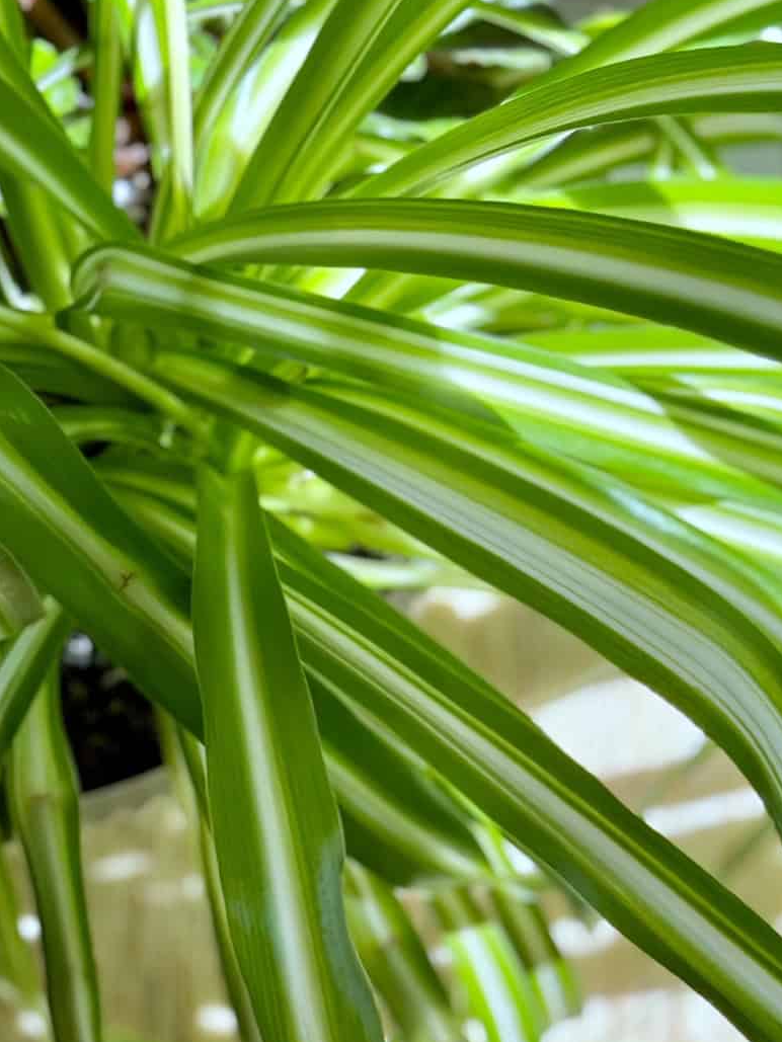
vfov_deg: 20.3
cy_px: 1008
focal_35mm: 94
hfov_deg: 15.7
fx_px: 2831
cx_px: 569
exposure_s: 1/843
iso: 80
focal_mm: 6.9
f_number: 1.8
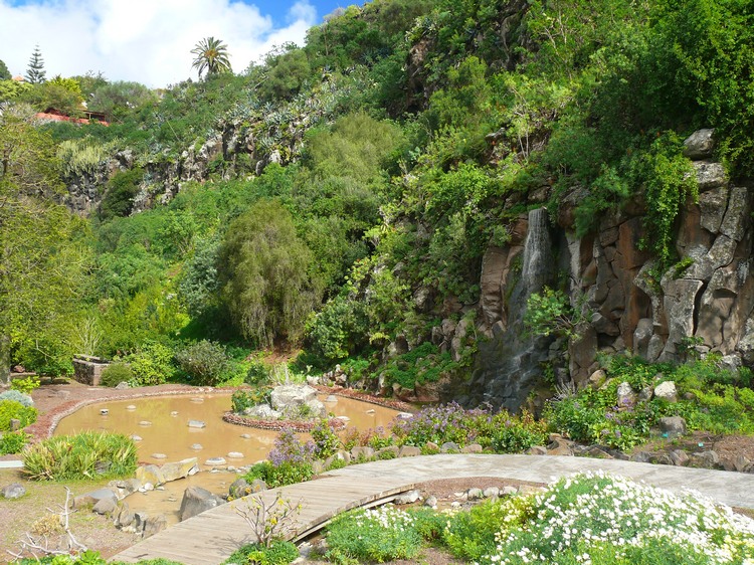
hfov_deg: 52.6
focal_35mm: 35
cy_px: 282
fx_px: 762
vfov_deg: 40.7
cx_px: 377
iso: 100
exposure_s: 1/125
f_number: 4
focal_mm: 7.4
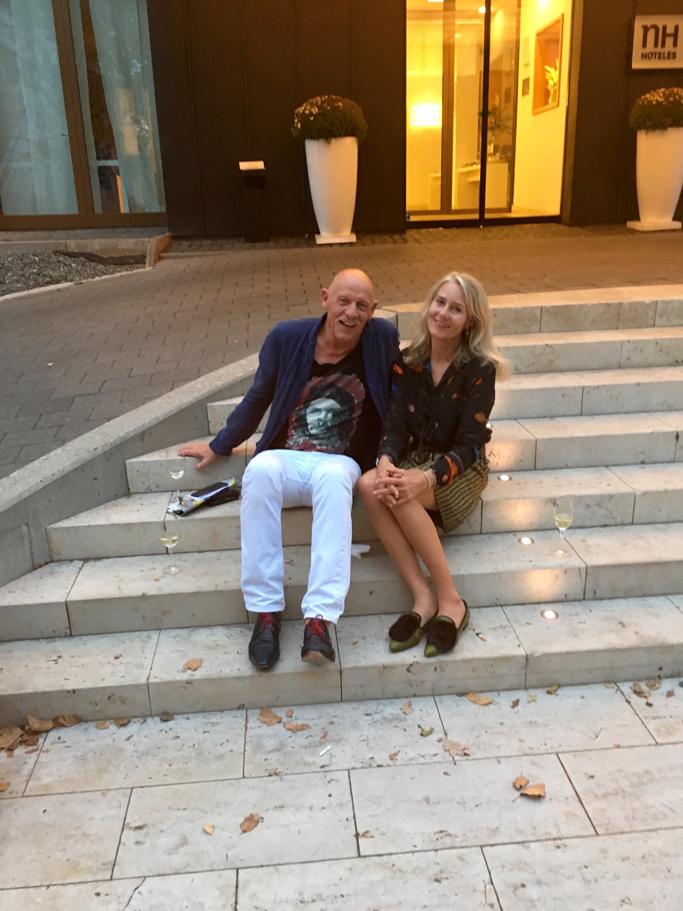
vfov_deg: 61.7
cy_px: 456
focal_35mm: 29
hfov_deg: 48.2
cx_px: 342
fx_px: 763
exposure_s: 1/20
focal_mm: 4.15
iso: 200
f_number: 2.2
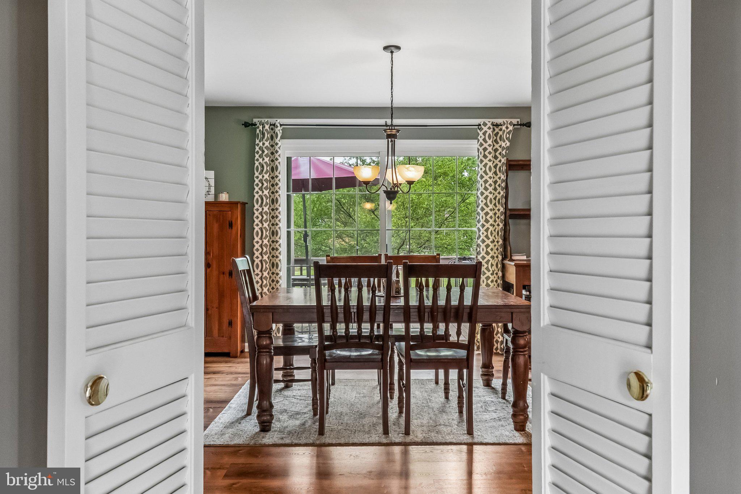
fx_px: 617
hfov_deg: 61.9
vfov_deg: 43.6
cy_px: 247
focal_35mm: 30
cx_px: 370
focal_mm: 20
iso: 400
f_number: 5.6
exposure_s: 1/40
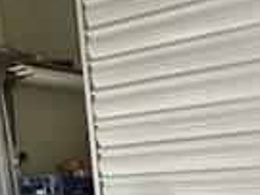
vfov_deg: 15.3
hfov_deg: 20.9
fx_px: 623
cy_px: 349
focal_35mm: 83
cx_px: 360
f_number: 2.2
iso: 50
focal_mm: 2.22
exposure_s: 1/277
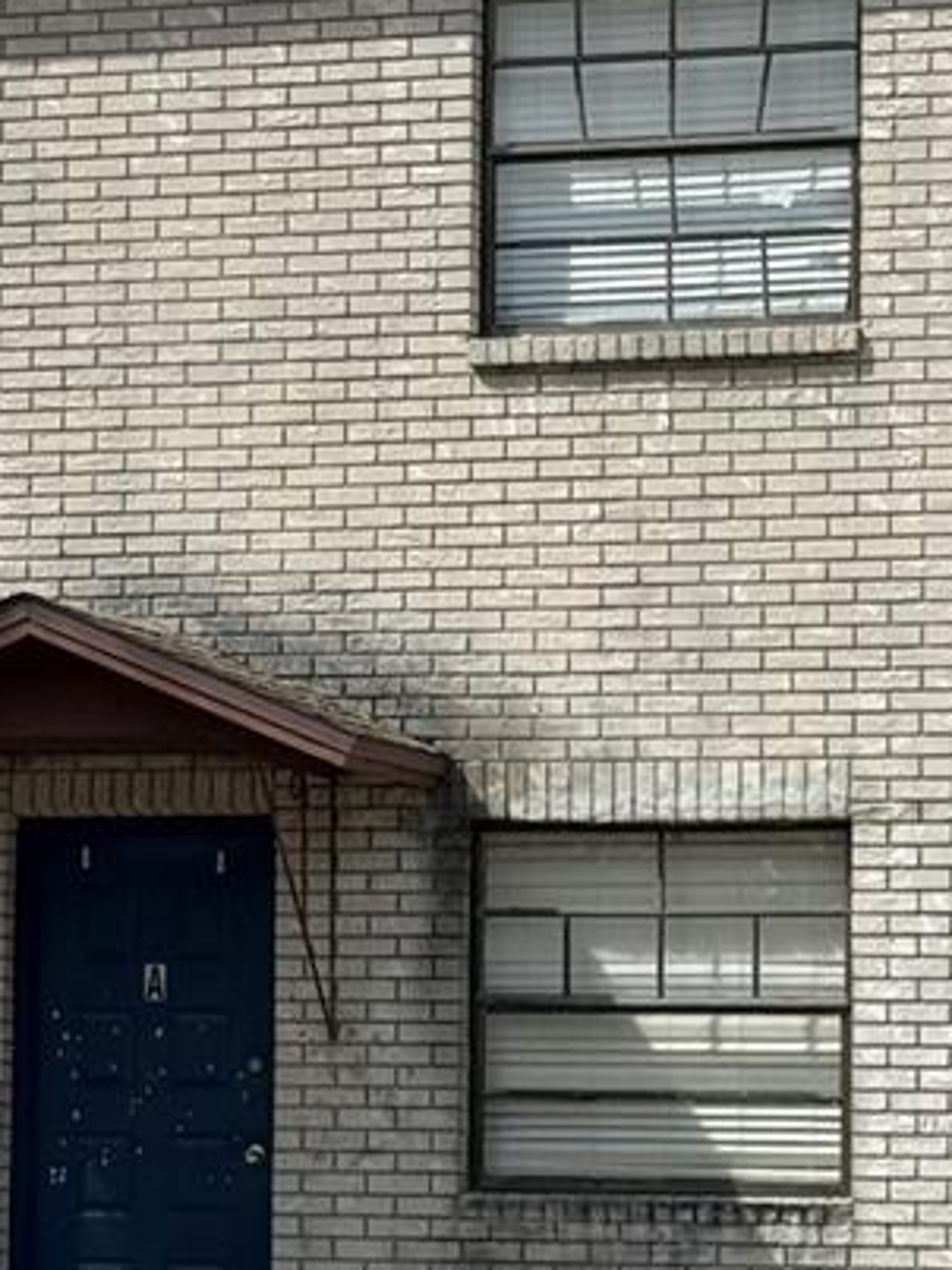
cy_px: 889
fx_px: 5246
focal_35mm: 143
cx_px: 274
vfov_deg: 13.8
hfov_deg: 10.4
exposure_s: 1/6536
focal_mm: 6.76
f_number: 1.78
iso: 64
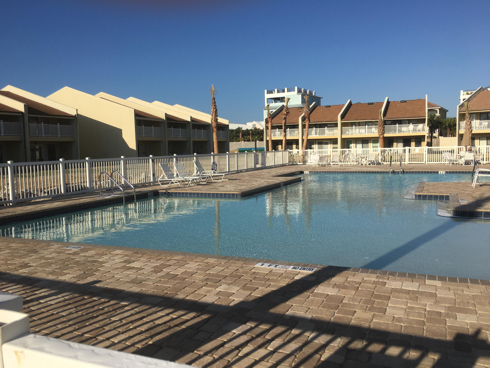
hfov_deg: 61.7
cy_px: 184
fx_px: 411
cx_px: 245
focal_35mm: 29
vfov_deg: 48.2
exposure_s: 1/3205
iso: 25
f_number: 2.2
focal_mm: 4.15
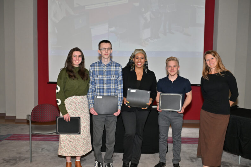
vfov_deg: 35.1
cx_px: 126
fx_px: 265
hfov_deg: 50.7
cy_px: 84
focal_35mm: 38
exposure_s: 1/200
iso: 640
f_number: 6.3
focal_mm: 38
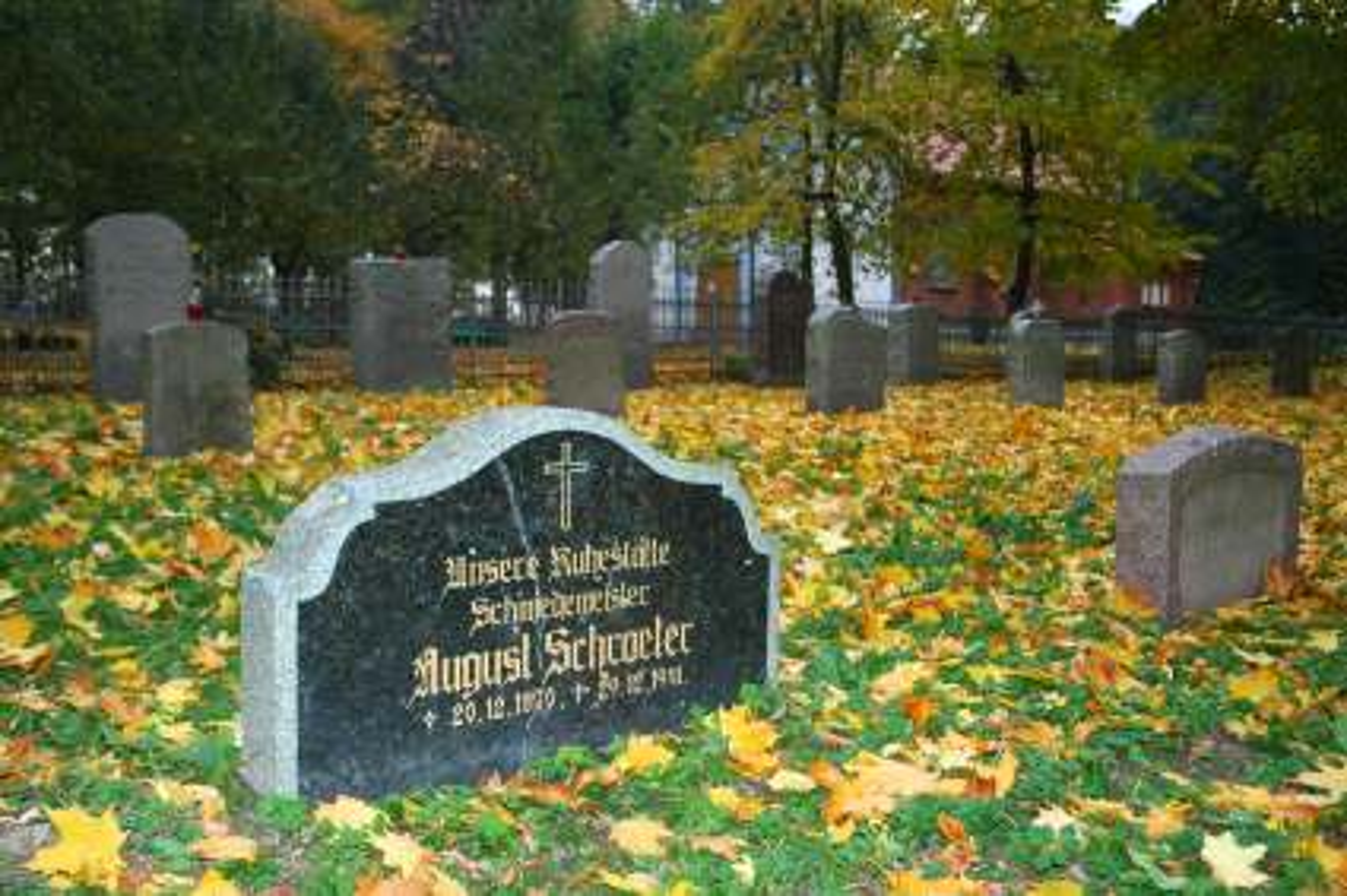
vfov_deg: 36.8
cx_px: 674
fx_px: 1346
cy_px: 448
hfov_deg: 53.2
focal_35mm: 36
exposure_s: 1/60
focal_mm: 24
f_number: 3.8
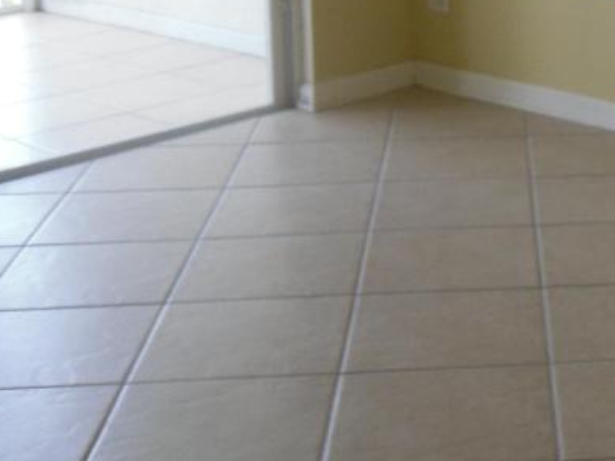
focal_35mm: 118
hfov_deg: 16.3
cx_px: 618
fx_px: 2096
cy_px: -68
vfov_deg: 12.3
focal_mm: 6.3
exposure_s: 1/45
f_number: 3.5
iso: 200
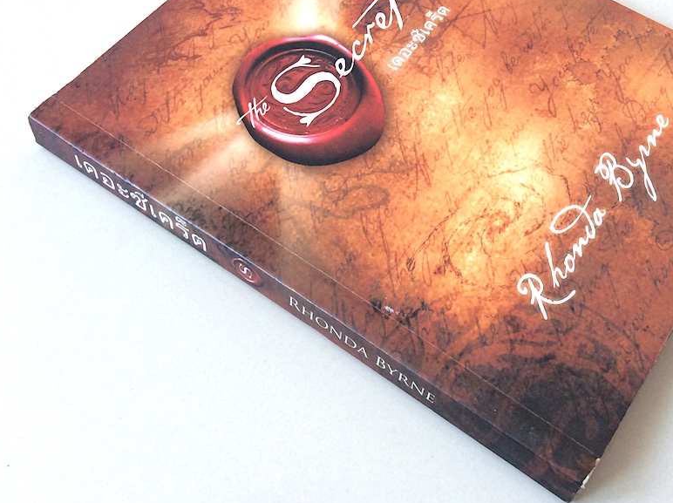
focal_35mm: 47
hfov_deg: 40.3
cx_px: 400
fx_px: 913
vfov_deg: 30.6
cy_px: 166
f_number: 2.4
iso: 64
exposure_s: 1/100
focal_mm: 3.3
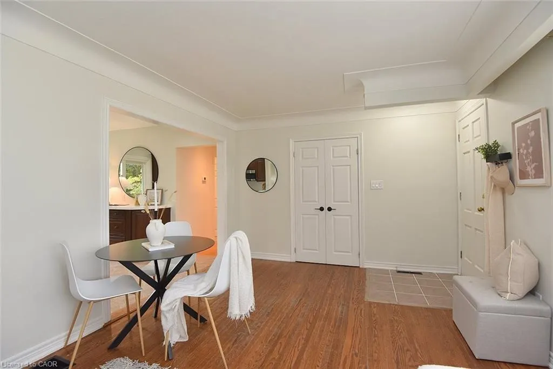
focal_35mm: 16
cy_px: 184
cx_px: 276
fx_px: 246
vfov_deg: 73.8
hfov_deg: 96.7
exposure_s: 1/60
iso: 500
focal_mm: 16
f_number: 6.3
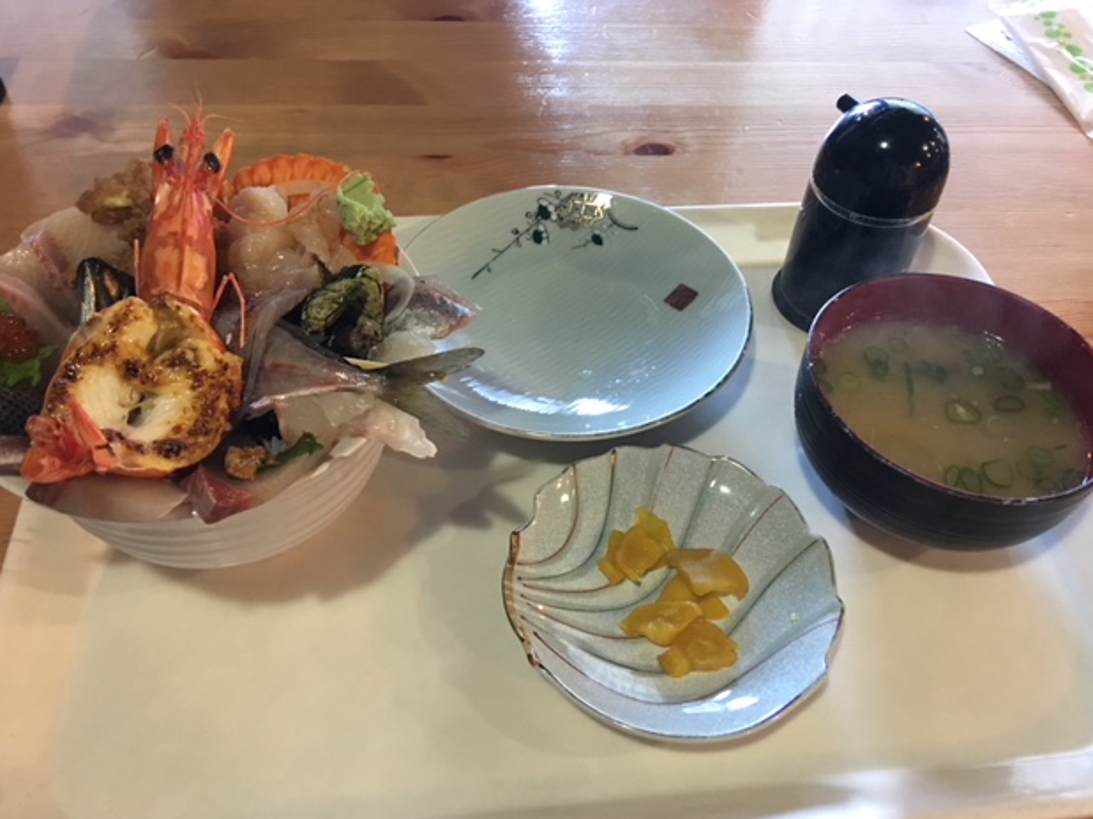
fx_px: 947
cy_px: 406
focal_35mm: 30
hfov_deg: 60.0
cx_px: 547
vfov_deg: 46.8
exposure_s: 1/8
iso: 80
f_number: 2.2
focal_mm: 4.15
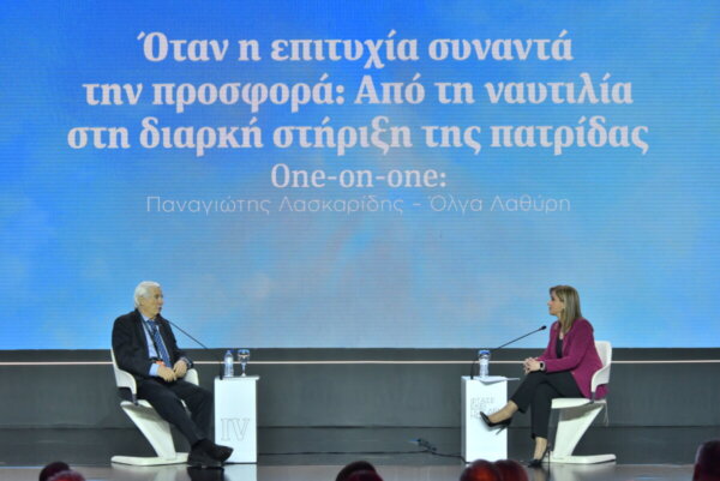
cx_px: 360
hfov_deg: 18.6
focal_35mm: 110
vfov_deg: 12.5
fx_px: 2202
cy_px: 240
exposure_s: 1/800
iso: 4000
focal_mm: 110
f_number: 7.1
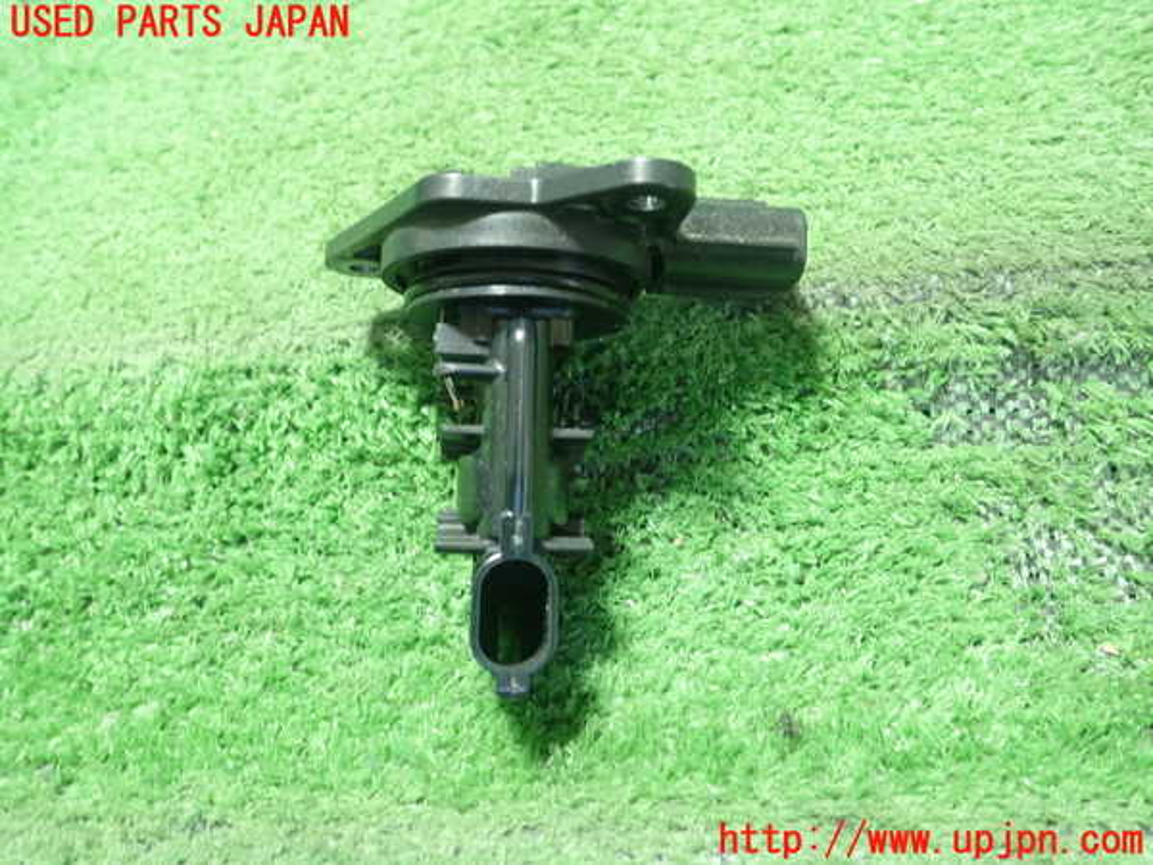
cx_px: 576
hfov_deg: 60.0
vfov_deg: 46.8
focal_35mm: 30
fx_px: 999
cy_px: 432
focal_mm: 5.5
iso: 800
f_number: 2.3
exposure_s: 1/60
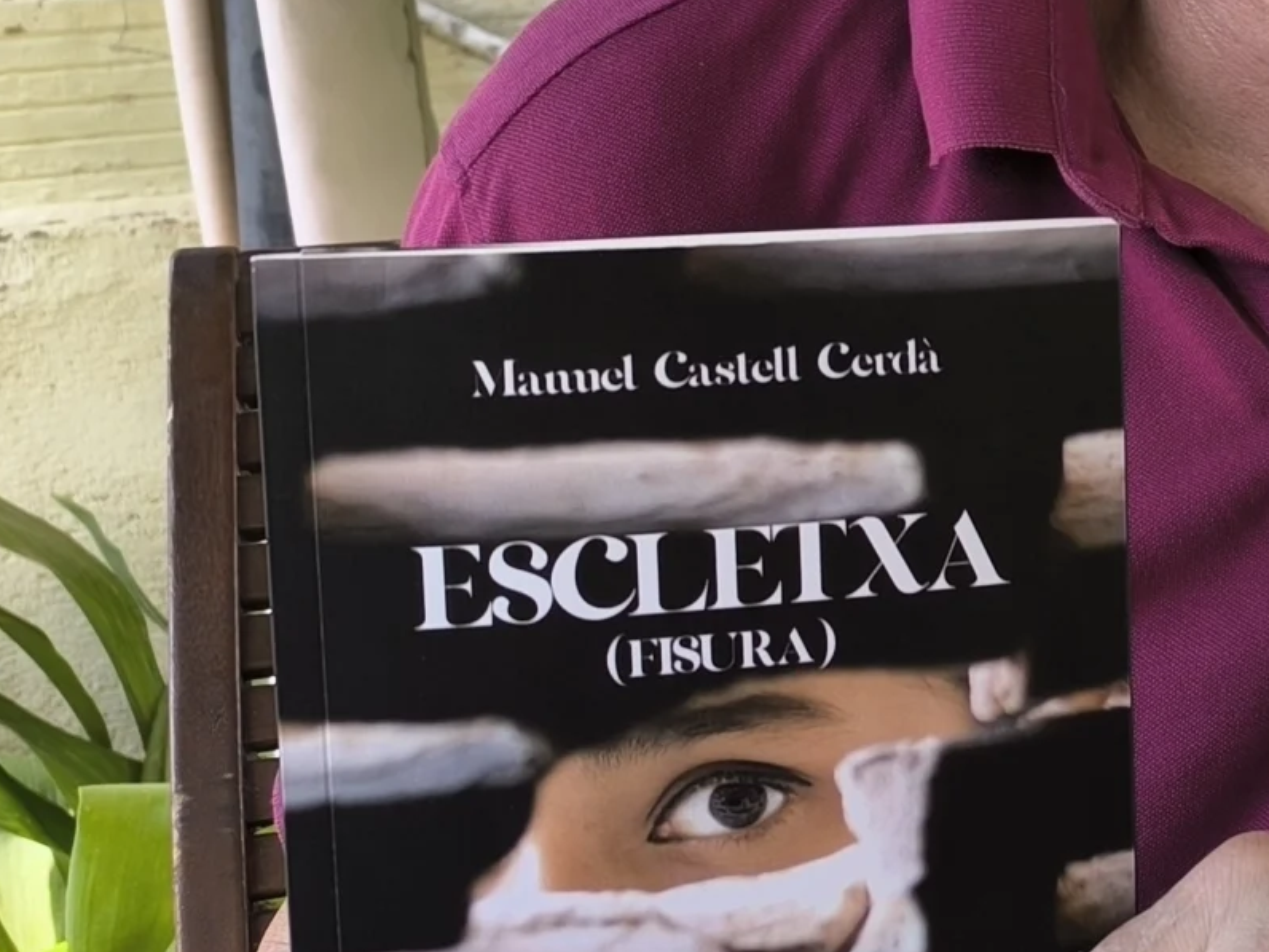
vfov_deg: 19.6
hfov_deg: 22.0
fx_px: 2713
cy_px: 151
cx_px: 1880
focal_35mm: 74
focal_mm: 6.14
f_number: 1.65
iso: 50
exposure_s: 1/171
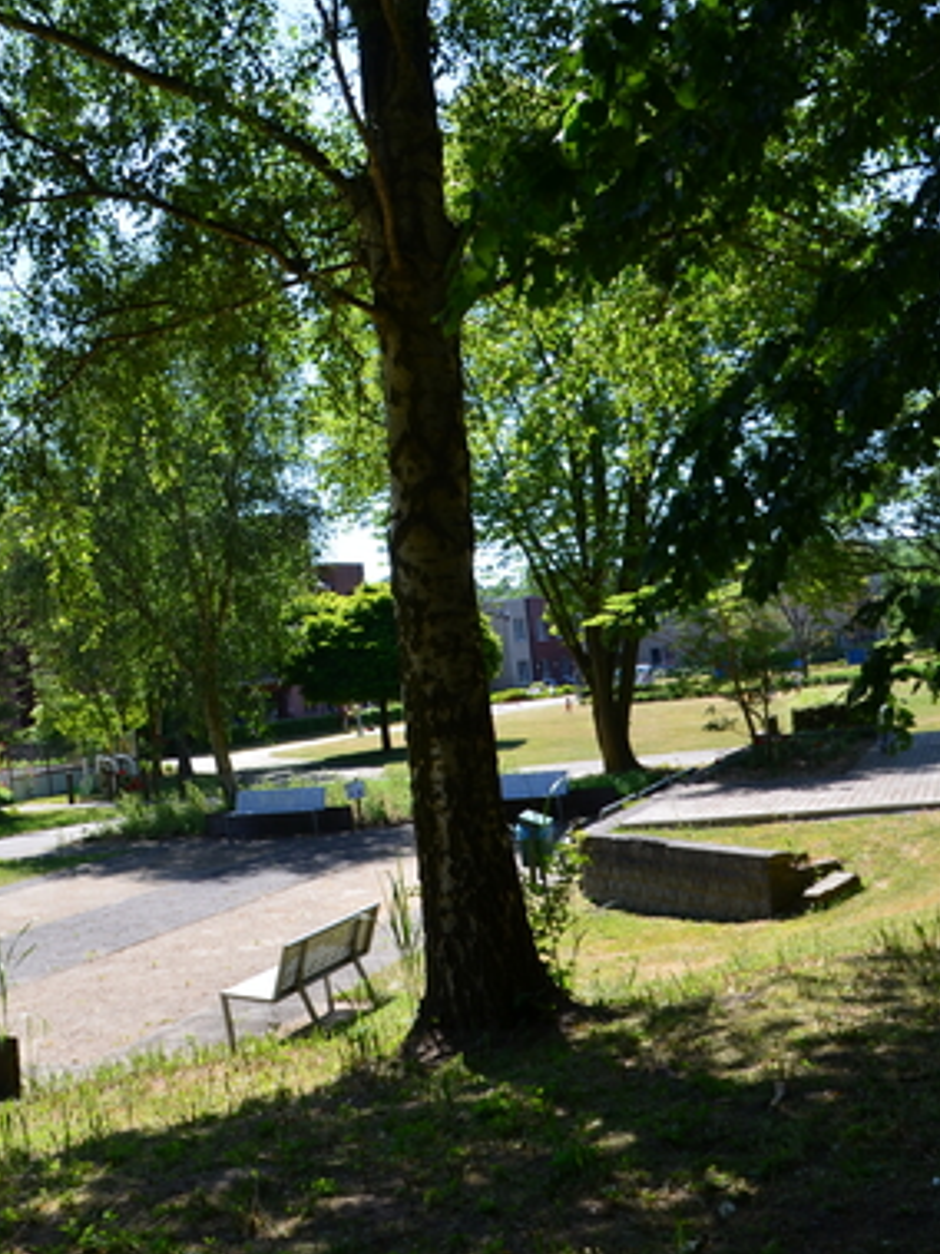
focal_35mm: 41
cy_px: 601
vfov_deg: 45.8
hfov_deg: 34.8
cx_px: 311
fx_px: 1485
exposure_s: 1/125
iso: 160
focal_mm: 18
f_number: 11
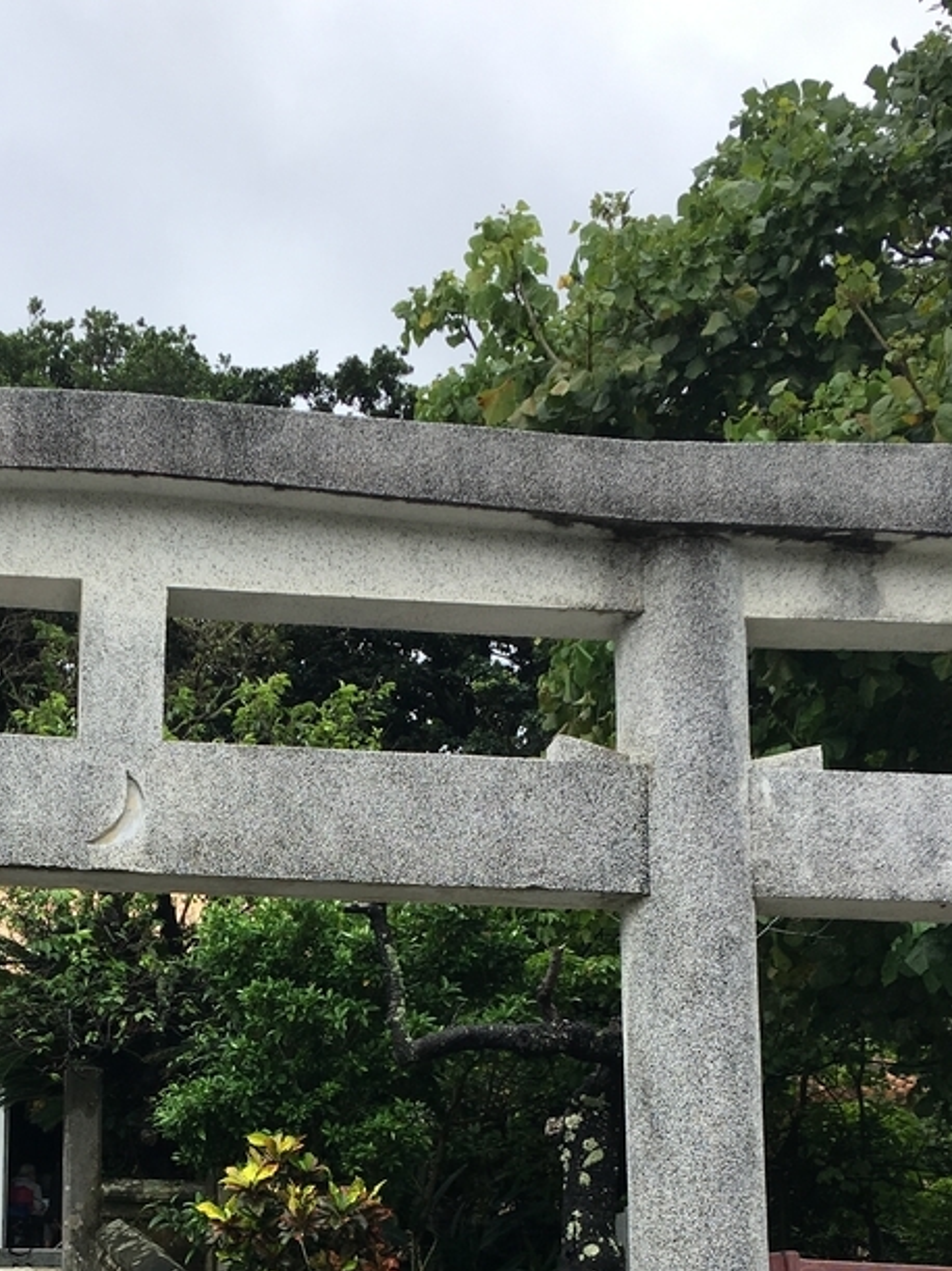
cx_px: 187
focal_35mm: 57
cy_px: 1134
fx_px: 2091
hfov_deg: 25.2
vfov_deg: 32.2
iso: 25
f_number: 2.2
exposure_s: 1/657
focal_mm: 4.15
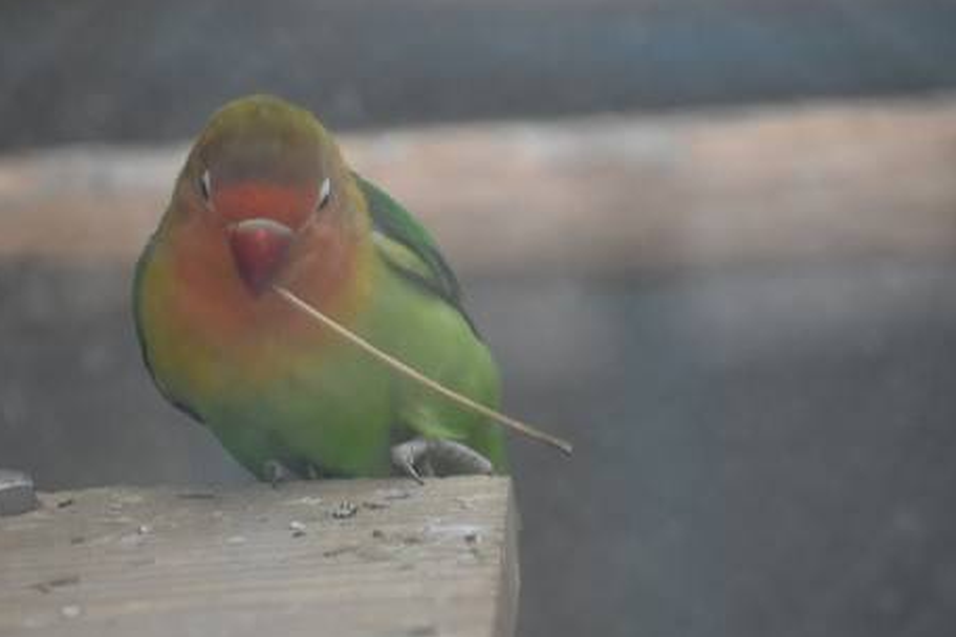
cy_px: 326
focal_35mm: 493
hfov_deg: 4.2
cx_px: 478
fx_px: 13091
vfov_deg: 2.8
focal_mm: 300
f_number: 6.3
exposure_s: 1/80
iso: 1250
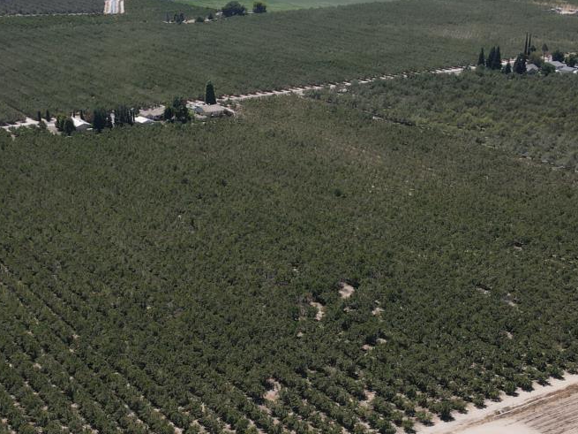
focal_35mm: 55
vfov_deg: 26.2
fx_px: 918
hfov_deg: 34.9
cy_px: 323
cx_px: 258
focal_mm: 4.5
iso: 100
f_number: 2.8
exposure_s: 1/640
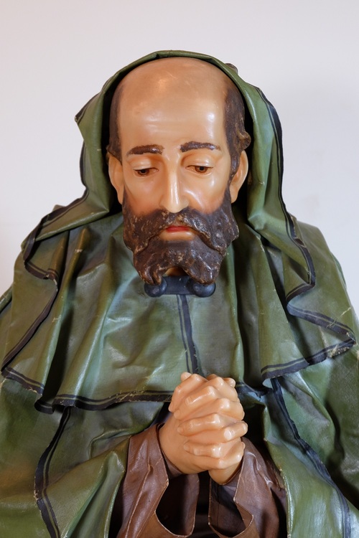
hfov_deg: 21.6
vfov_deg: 31.9
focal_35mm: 63
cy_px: 269
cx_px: 180
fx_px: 942
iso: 800
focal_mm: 41.8
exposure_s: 1/17
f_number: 5.6
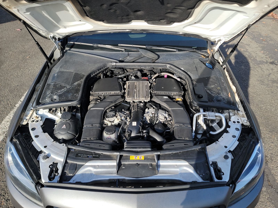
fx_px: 193
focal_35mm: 24
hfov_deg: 71.6
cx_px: 139
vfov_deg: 56.8
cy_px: 104
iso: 50
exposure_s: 1/341
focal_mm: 6.7
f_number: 1.8
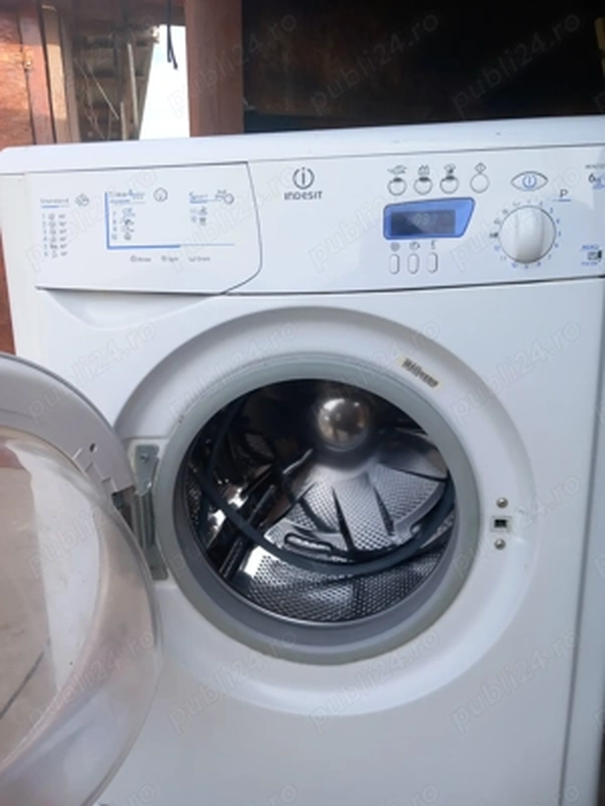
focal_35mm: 27
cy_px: 403
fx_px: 629
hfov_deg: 51.4
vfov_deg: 65.3
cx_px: 302
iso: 20
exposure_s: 1/225
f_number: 1.8
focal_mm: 4
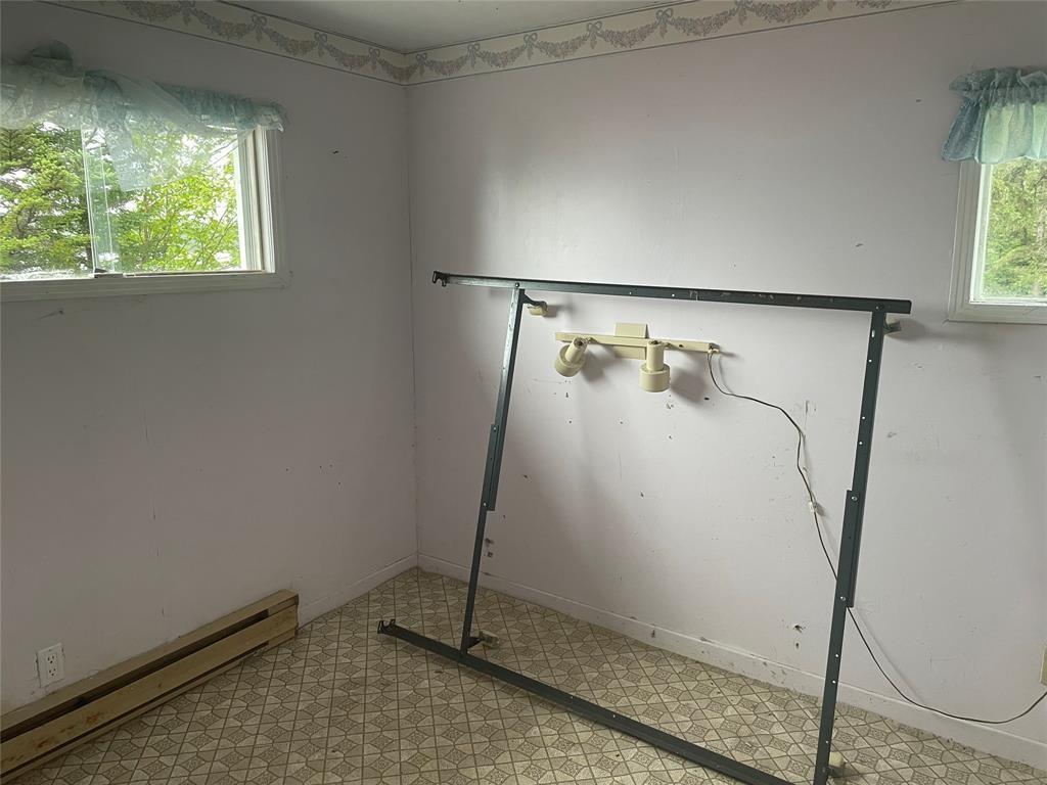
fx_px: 786
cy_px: 392
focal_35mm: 26
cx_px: 524
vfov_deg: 53.1
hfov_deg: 67.3
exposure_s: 1/72
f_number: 1.6
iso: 125
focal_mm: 4.2
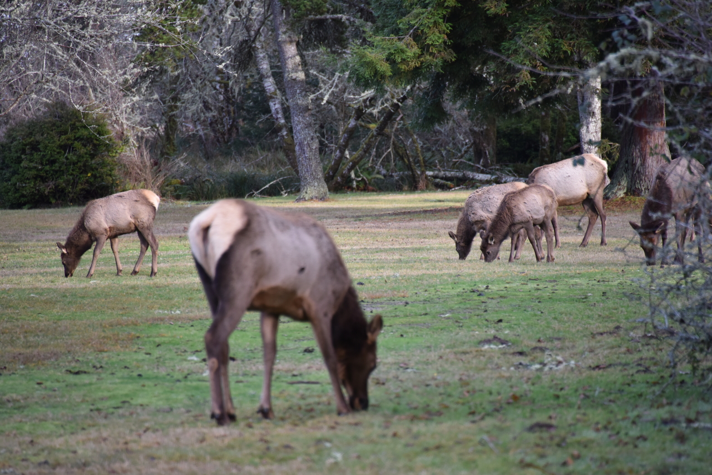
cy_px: 238
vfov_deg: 4.6
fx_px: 5934
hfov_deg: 6.9
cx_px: 356
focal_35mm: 300
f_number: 5.6
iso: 1250
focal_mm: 300
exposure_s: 1/640
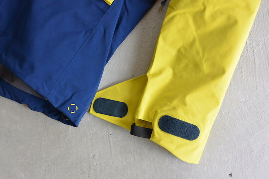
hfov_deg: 49.5
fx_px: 291
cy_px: 90
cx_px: 134
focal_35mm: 39
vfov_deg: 34.2
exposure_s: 1/250
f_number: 4
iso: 250
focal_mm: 14.5
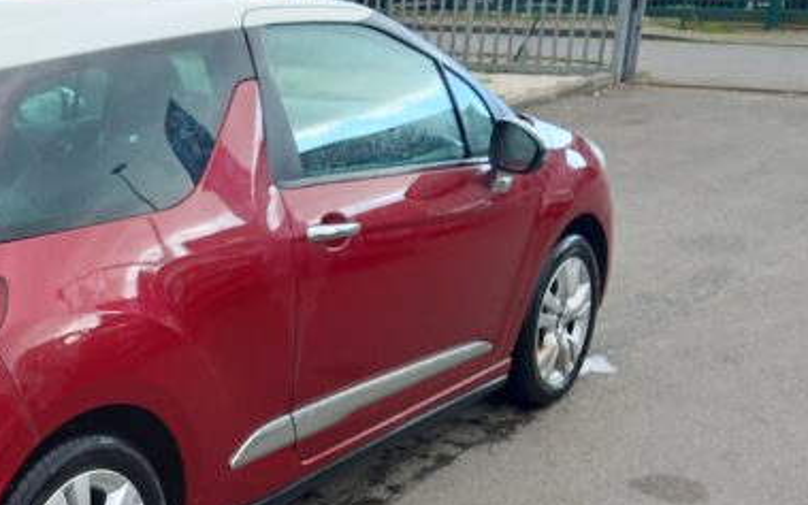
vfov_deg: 23.1
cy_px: 337
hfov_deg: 33.6
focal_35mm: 56
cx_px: 28
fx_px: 1233
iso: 32
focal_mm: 4.6
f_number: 2
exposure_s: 1/50
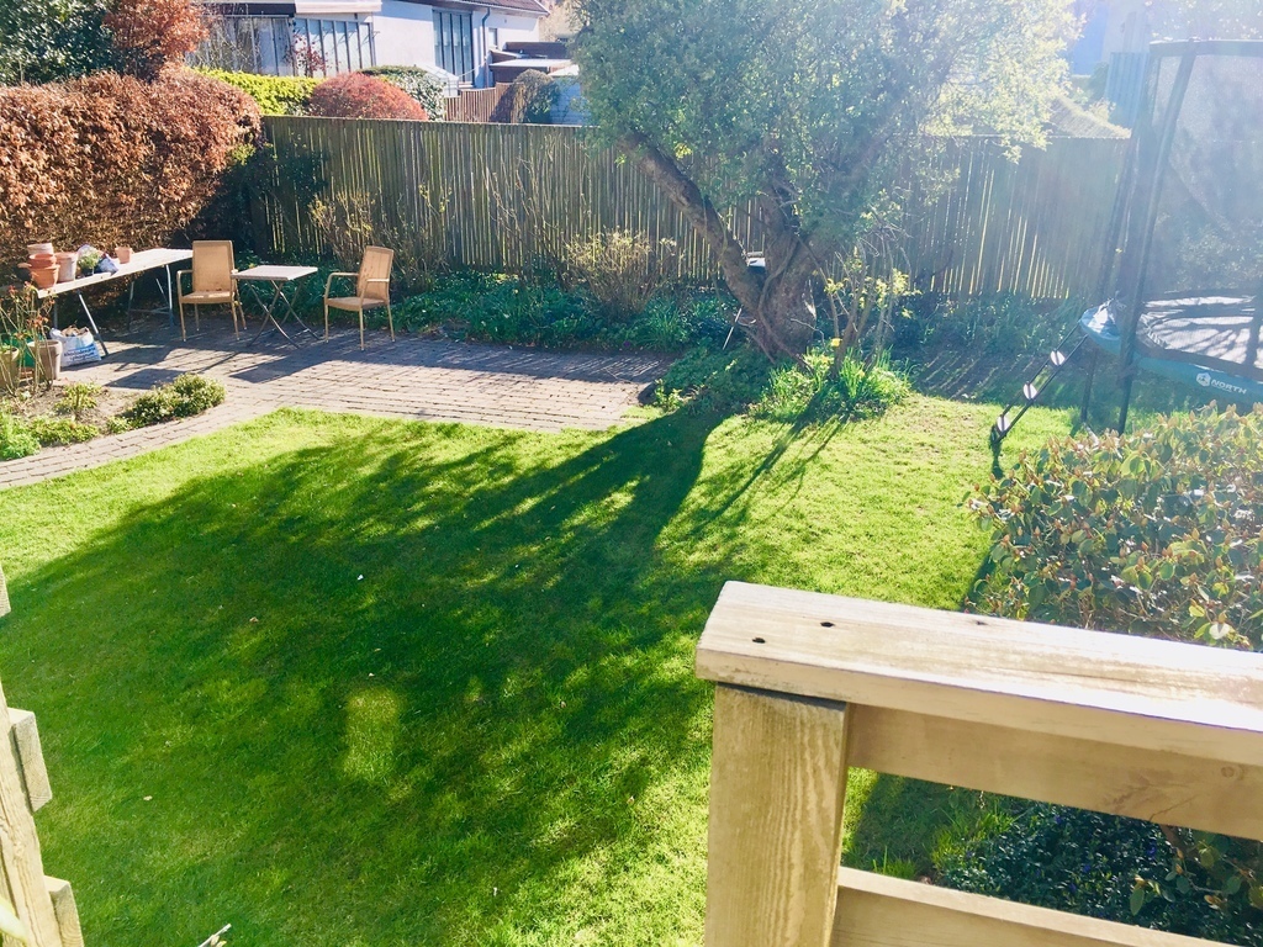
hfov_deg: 61.7
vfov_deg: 48.2
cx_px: 632
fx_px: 1058
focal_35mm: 29
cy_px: 474
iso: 25
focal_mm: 4.15
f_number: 2.2
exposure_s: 1/668
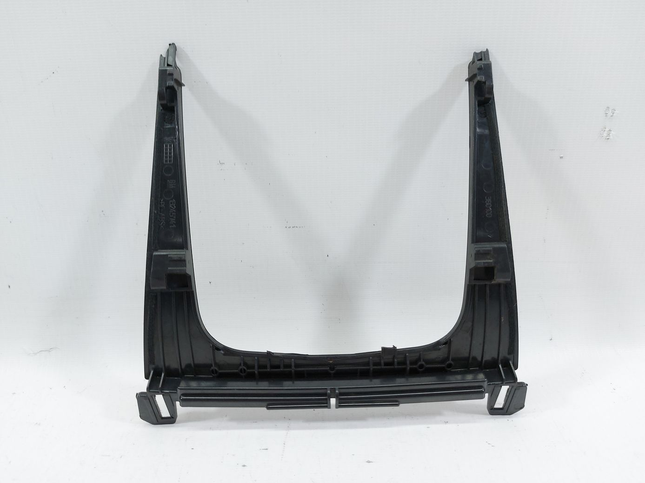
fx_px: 447
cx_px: 322
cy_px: 242
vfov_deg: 56.8
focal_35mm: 24
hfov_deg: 71.6
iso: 64
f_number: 1.8
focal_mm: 5.23
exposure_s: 1/50
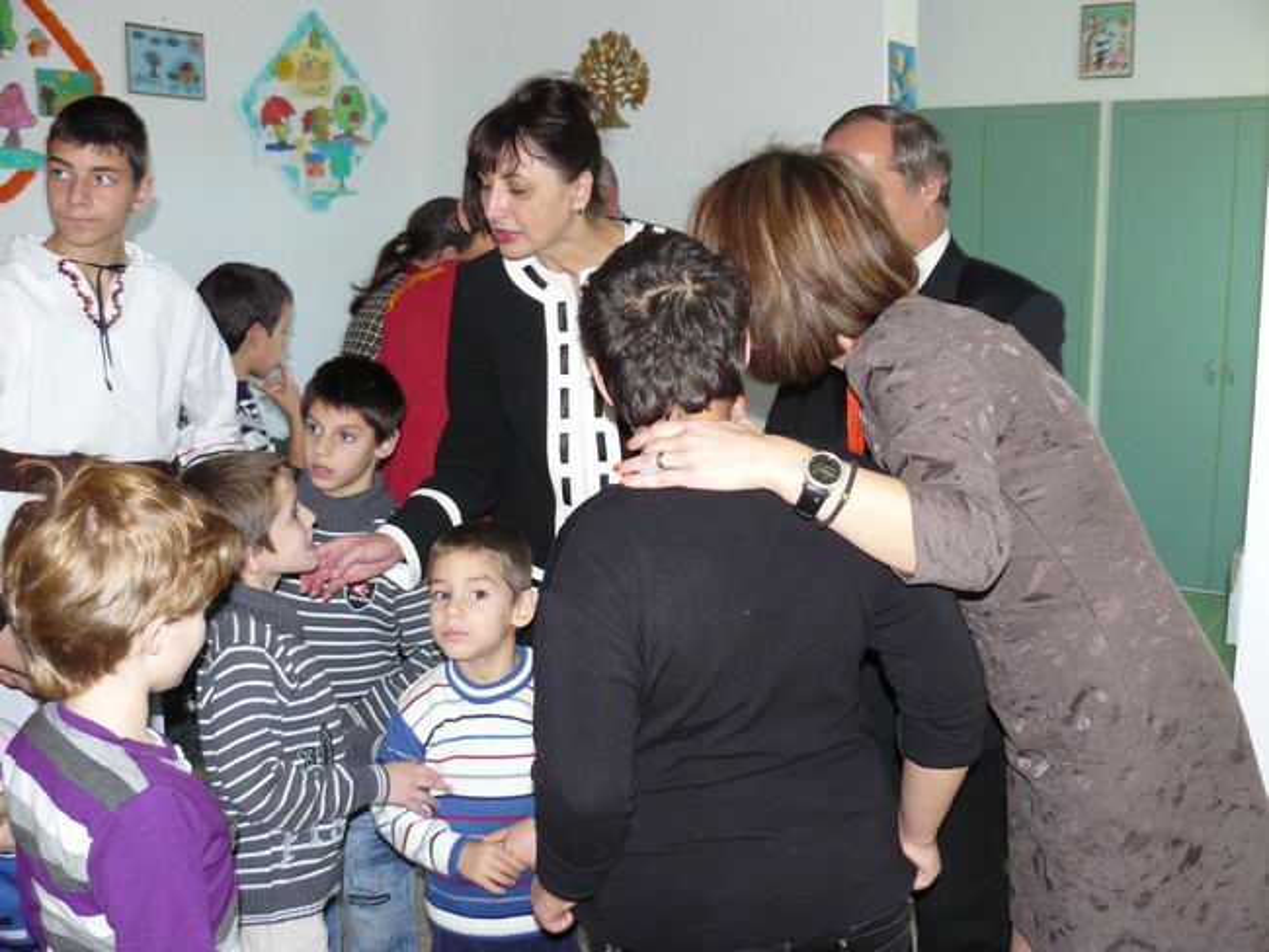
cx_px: 634
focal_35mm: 36
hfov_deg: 51.3
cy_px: 476
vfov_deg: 39.7
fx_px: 1320
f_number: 2.8
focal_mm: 6
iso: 125
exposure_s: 1/30
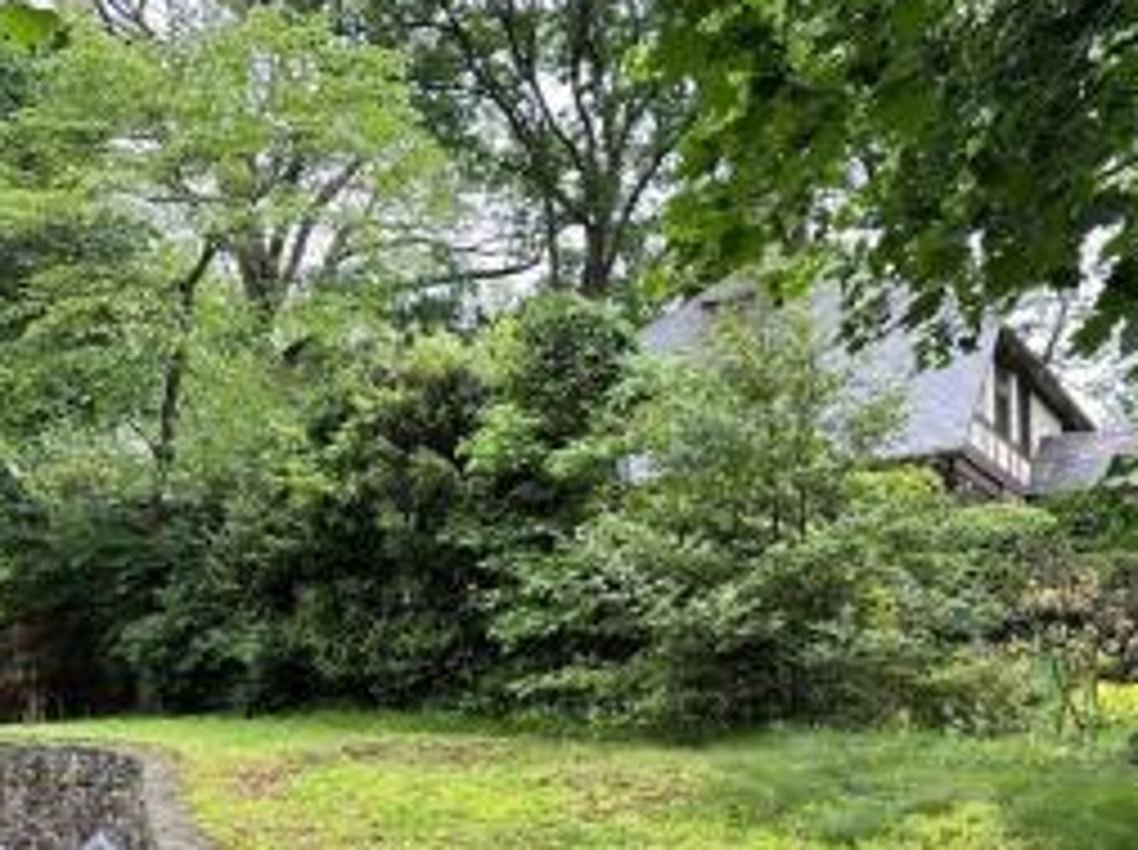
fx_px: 1247
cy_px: 612
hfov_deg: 49.0
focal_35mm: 38
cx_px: 630
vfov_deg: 36.9
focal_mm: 6.86
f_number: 1.78
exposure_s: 1/303
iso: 80
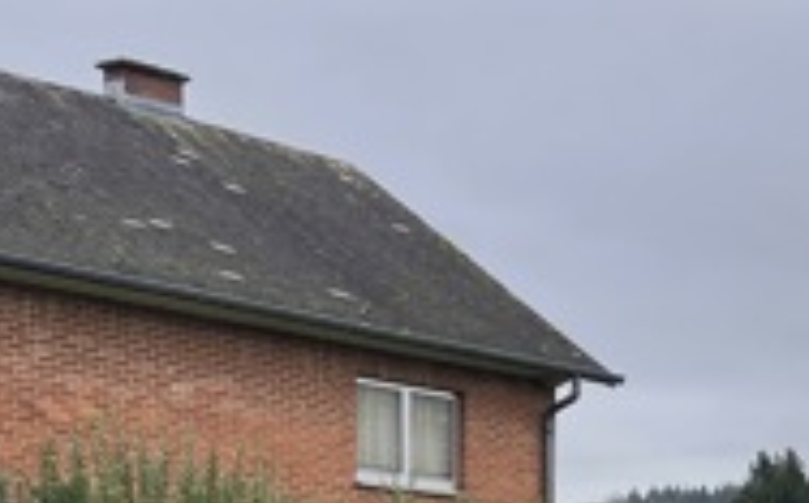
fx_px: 2070
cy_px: 787
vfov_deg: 13.0
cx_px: 1304
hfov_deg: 18.8
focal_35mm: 94
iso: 32
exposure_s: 1/553
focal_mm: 5.1
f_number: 1.6
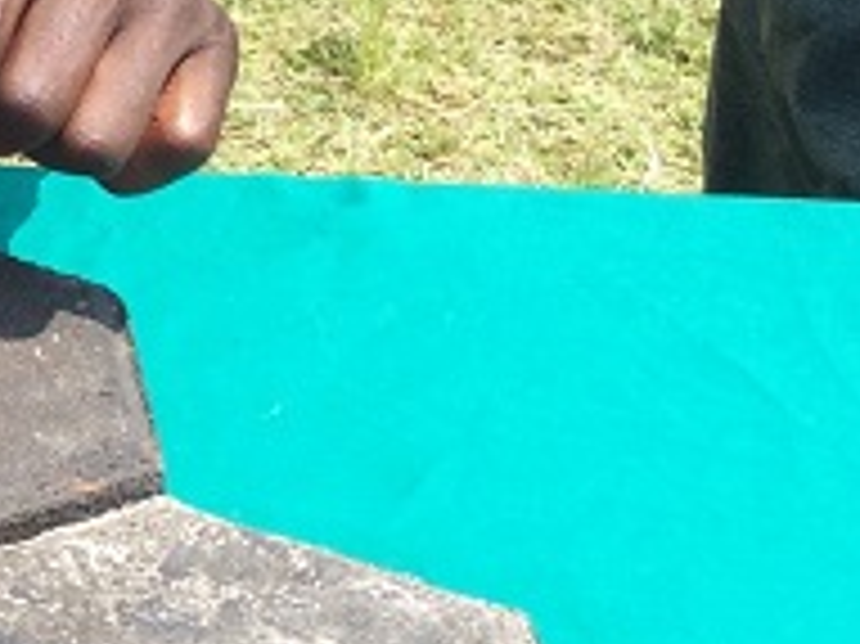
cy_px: 169
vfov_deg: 11.0
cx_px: -810
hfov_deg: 13.0
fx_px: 3327
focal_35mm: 134
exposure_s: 1/643
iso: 32
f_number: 2.4
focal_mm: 3.3
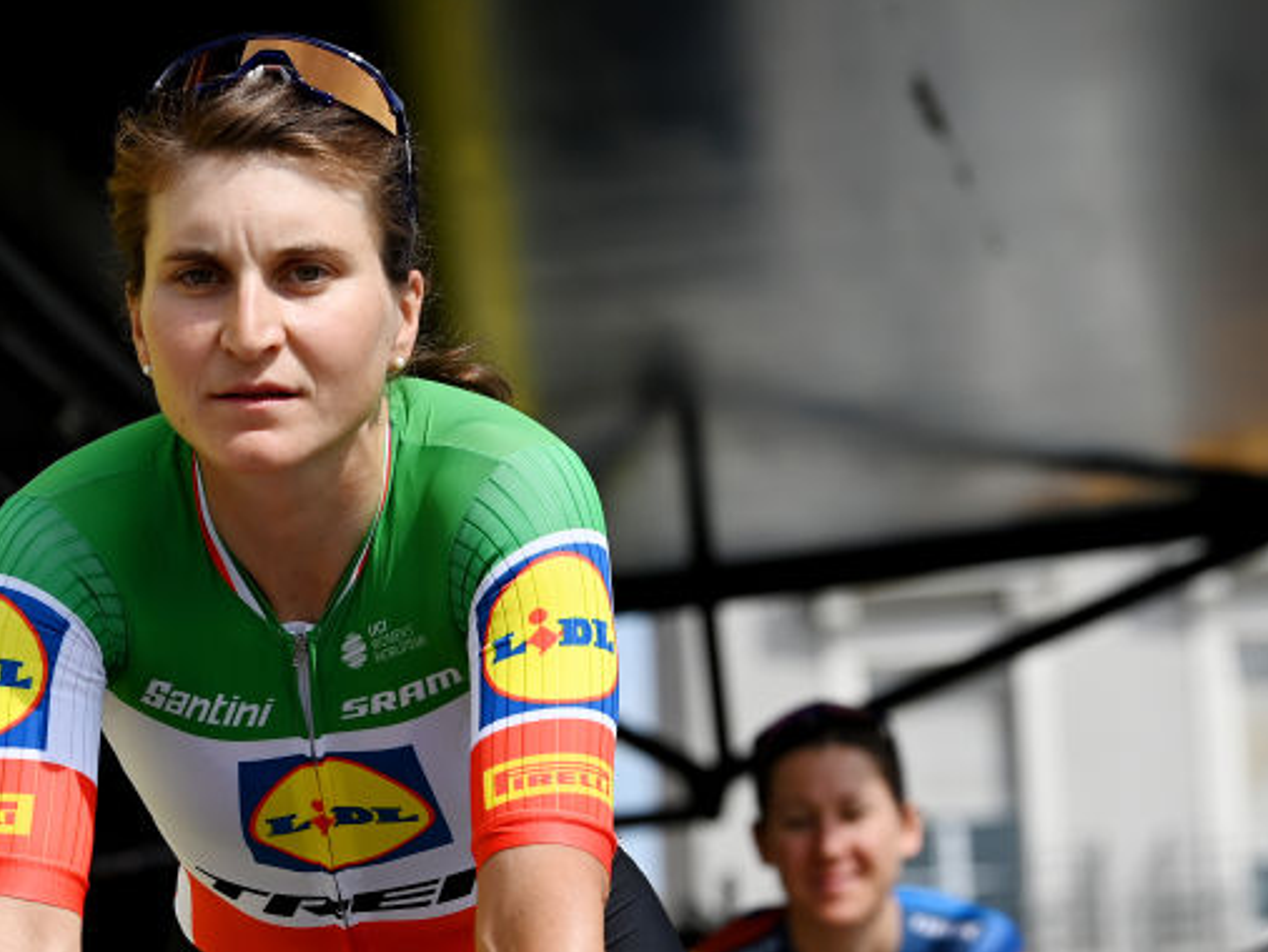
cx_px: 358
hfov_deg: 9.2
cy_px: 846
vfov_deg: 6.9
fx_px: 7843
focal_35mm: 214
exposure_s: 1/3200
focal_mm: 110
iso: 320
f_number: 5
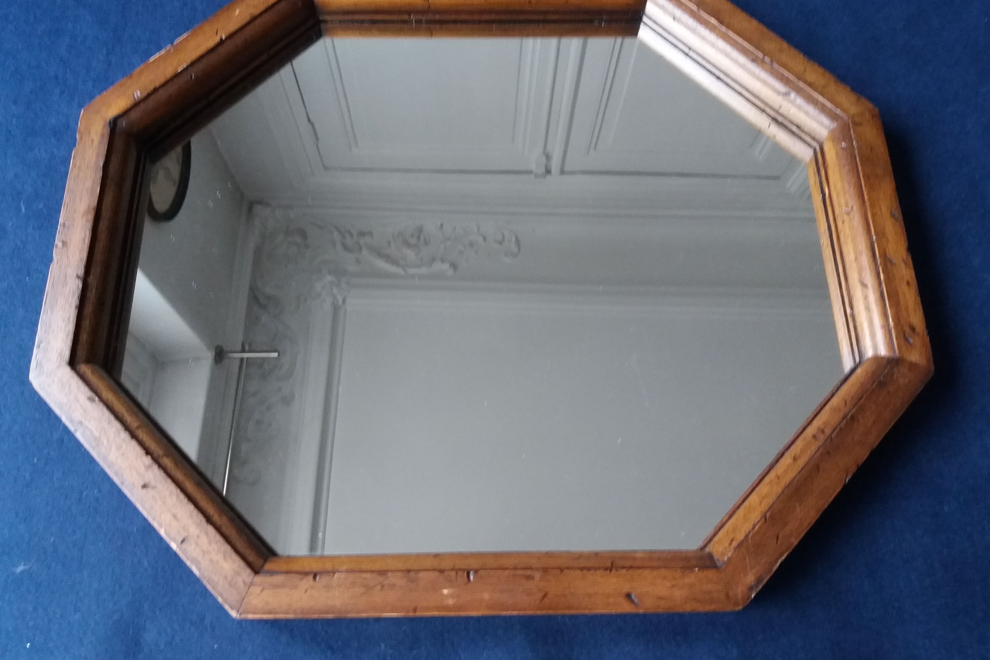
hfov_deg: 61.9
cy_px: 303
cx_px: 490
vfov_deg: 43.6
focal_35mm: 30
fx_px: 825
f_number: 1.9
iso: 250
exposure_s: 1/17
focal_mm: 3.7
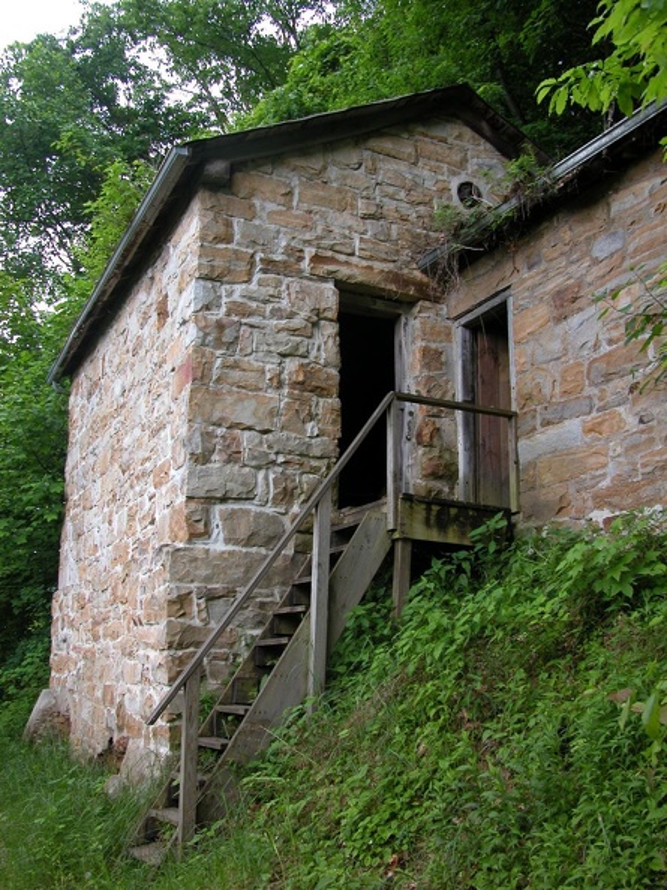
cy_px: 445
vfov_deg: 54.0
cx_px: 334
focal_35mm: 34
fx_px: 874
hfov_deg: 41.8
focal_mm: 8.9
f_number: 2.8
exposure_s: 1/125
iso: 100
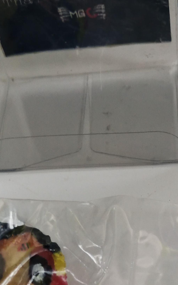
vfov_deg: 25.9
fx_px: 613
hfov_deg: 16.5
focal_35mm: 79
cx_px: 73
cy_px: 211
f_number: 1.8
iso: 168
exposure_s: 1/100
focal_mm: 3.95
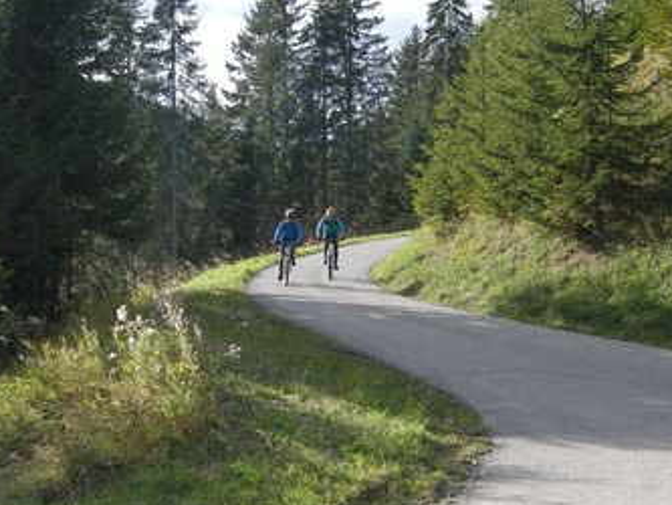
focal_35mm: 63
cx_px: 361
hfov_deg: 30.7
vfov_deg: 23.2
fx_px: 1223
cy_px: 321
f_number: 2.7
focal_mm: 7.5
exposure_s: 1/380
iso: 64
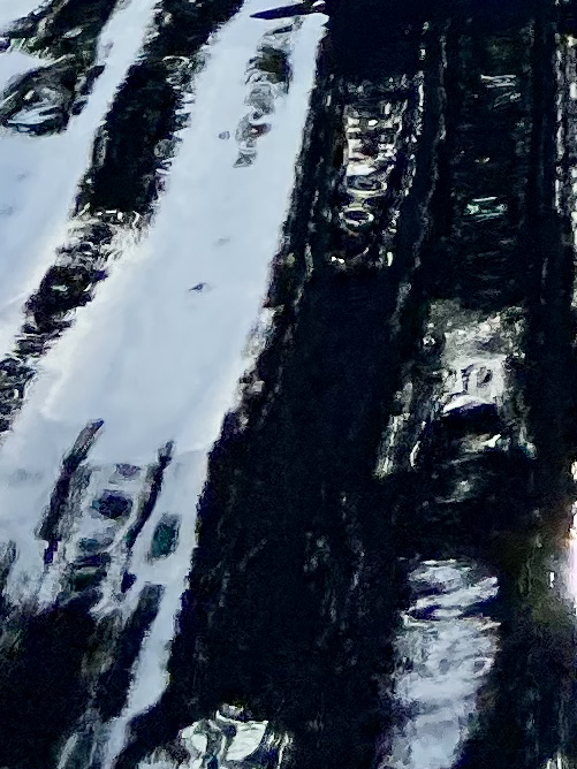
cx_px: 940
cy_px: -1185
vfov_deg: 10.5
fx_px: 3489
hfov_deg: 9.1
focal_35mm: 157
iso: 32
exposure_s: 1/3401
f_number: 1.8
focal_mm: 4.25
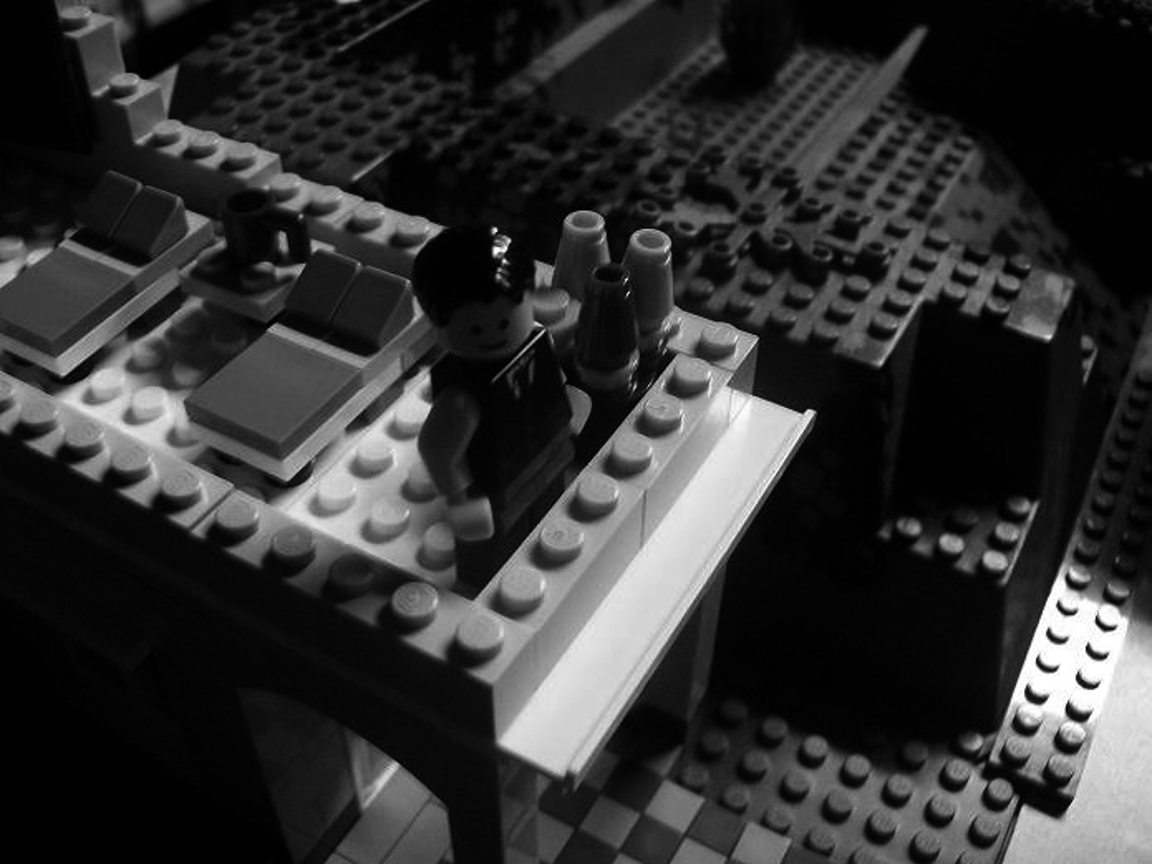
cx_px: 576
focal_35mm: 36
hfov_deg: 51.4
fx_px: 1198
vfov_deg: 39.6
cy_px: 432
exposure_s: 1/13
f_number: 2.7
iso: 160
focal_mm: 6
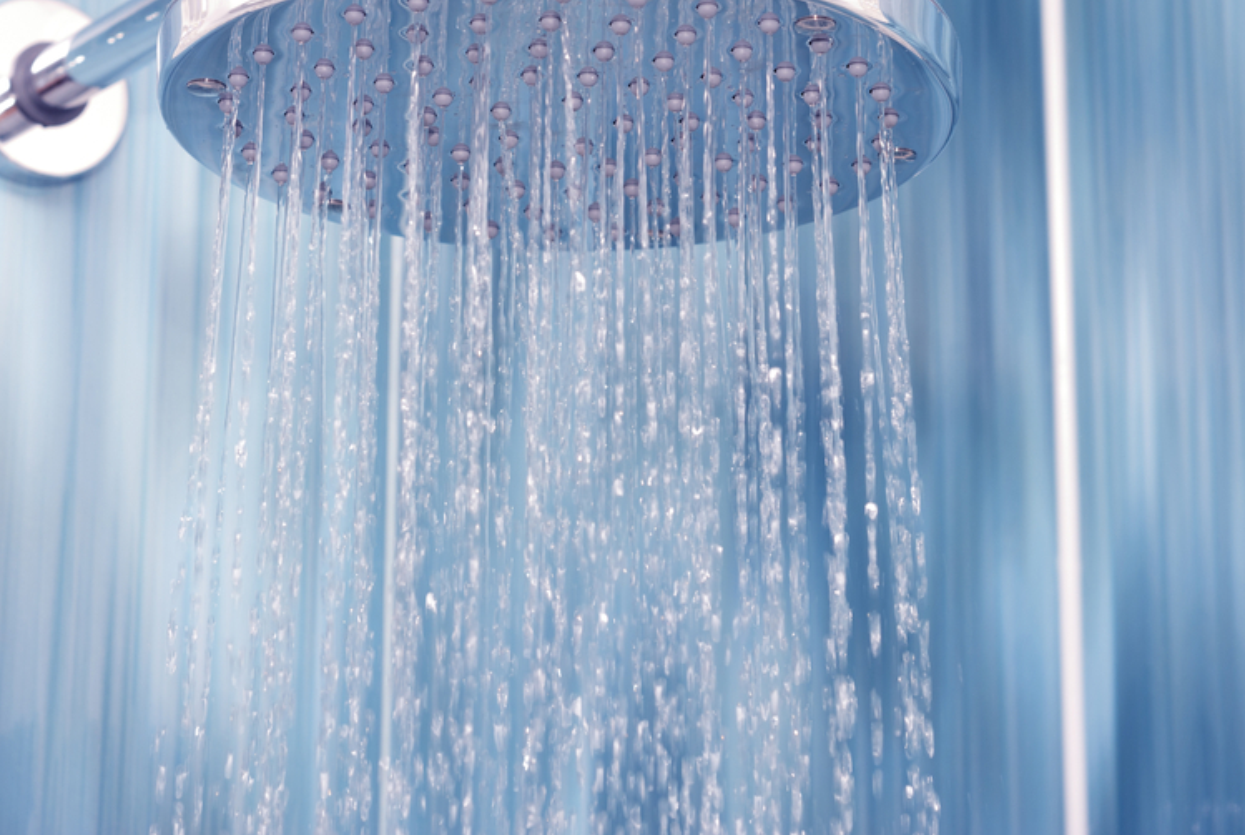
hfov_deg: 20.4
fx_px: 3464
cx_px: 498
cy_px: 297
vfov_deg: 13.7
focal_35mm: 100
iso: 100
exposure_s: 1/180
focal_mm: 50
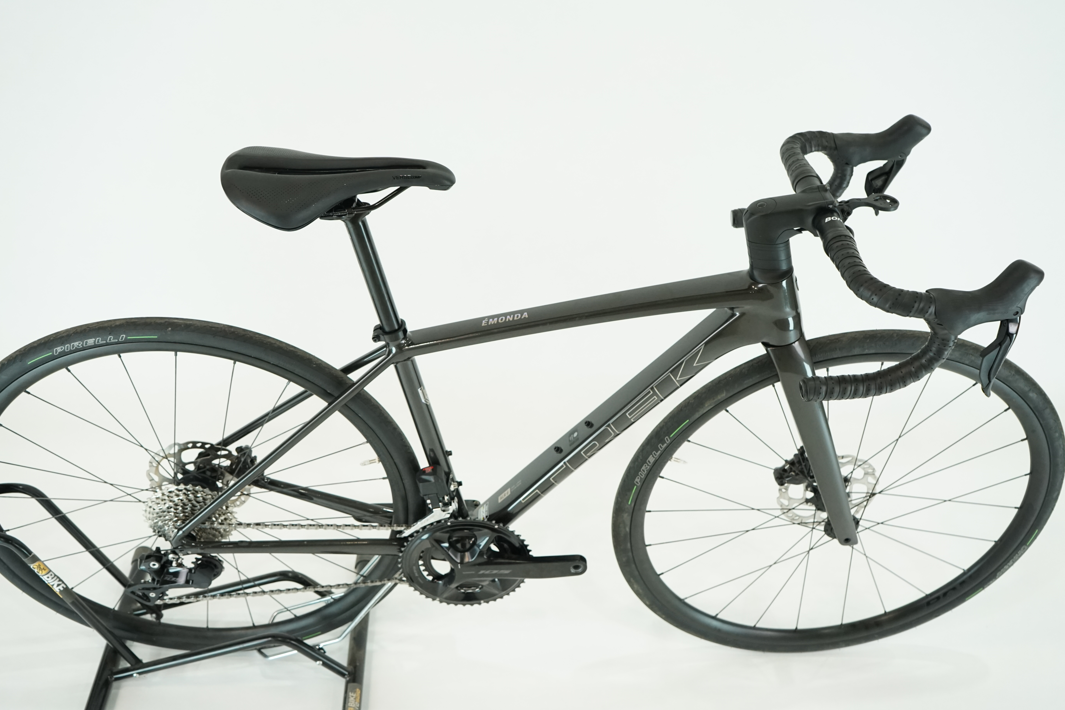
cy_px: 342
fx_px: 1065
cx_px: 513
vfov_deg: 36.9
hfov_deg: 53.1
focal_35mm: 36
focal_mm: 33
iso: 1600
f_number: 5.6
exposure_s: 1/200
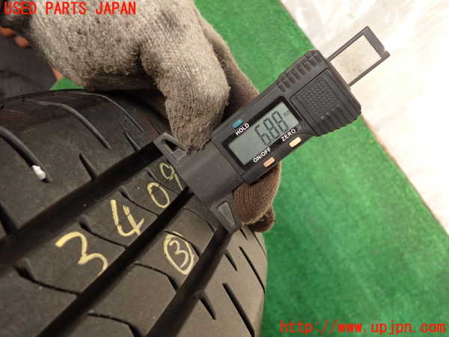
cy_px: 168
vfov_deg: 44.2
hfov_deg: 56.8
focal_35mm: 32
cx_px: 224
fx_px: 415
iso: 200
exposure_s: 1/125
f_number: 2.4
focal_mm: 5.79
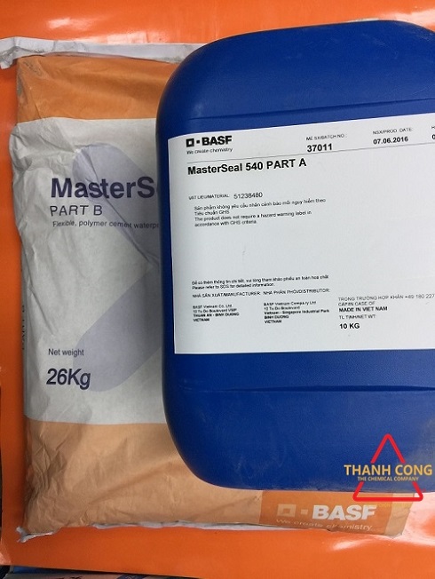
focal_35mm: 29
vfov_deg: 61.6
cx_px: 218
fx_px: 485
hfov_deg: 48.3
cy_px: 290
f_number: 2.2
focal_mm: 4.15
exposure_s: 1/33
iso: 50
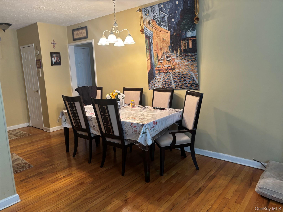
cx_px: 142
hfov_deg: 67.3
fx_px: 213
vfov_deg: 53.1
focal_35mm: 26
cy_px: 106
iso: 200
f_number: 1.6
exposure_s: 1/60
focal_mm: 5.96
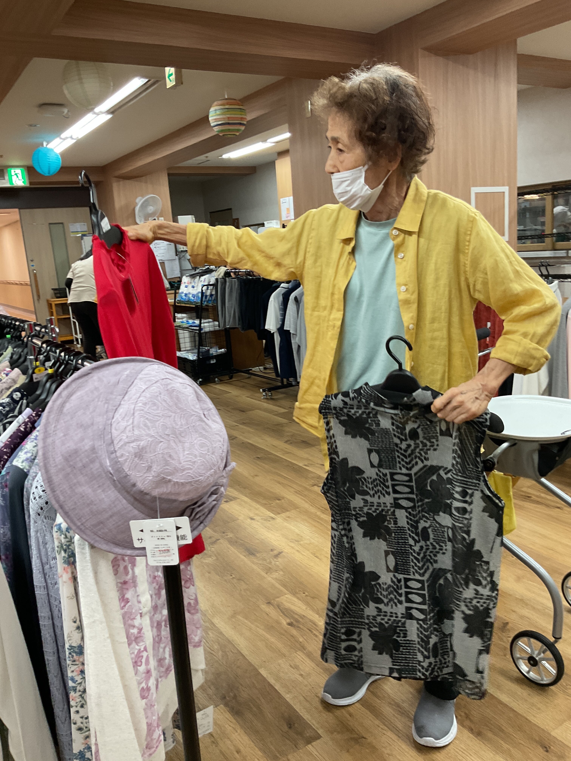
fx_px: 638
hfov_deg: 48.2
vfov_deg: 61.7
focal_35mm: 29
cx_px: 286
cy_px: 380
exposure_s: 1/50
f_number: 1.8
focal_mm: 3
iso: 64
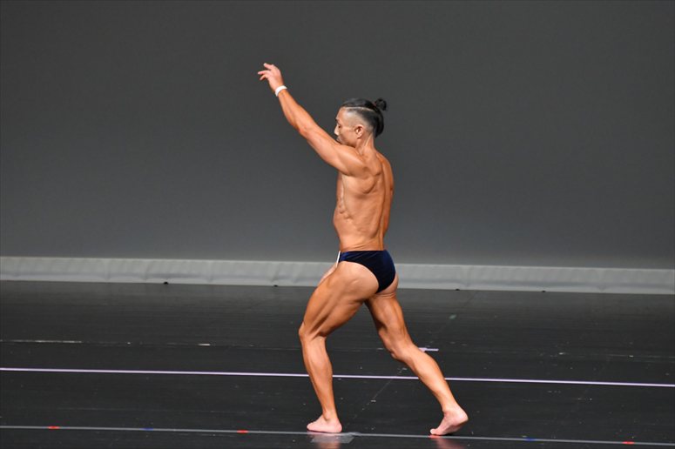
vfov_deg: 4.0
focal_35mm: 345
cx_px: 338
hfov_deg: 6.0
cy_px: 224
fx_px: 6466
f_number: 5.6
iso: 4000
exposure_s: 1/400
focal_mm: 230
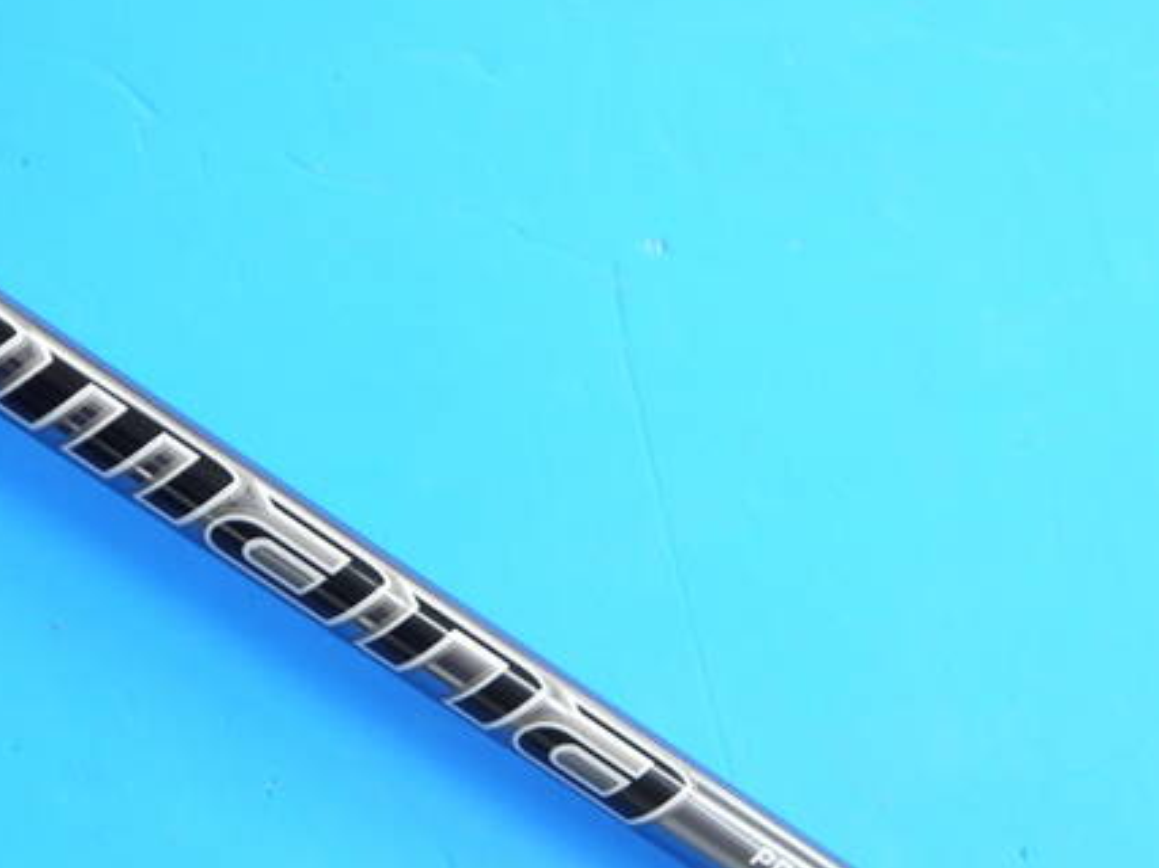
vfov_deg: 19.6
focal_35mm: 75
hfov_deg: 25.8
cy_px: 586
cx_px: 372
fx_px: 2510
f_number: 4.6
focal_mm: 25
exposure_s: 1/60
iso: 500
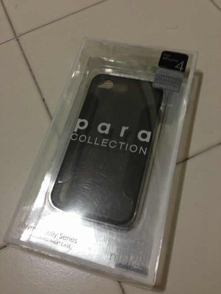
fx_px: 281
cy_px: 147
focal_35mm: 33
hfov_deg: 42.9
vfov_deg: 55.4
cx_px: 110
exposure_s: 1/20
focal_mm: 4.13
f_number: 2.4
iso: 200
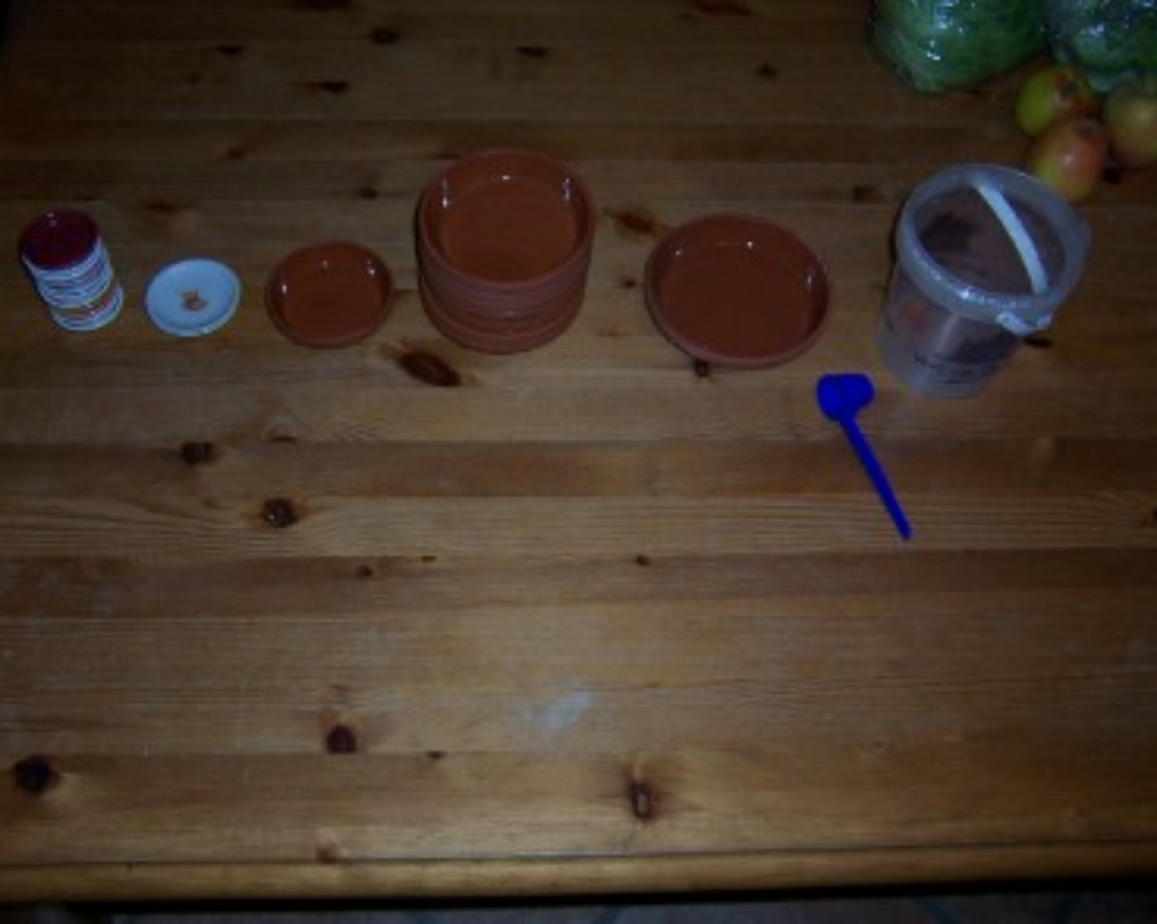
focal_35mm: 35
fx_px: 1198
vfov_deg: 42.2
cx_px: 538
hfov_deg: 51.5
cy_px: 456
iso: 80
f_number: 2.8
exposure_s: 1/60
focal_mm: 5.5
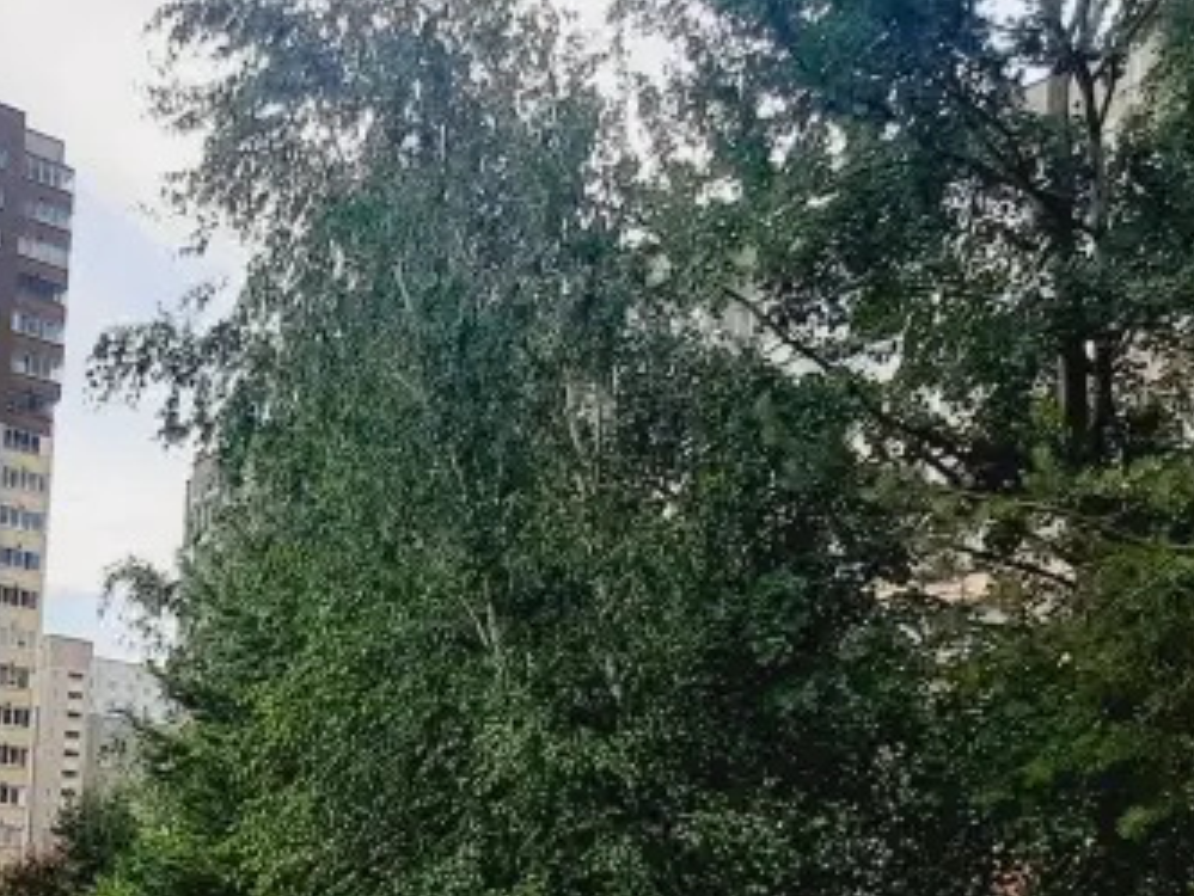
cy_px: 874
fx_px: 1380
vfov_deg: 33.3
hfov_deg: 44.2
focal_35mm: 40
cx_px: 212
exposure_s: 1/1145
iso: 40
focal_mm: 1.74
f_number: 2.2
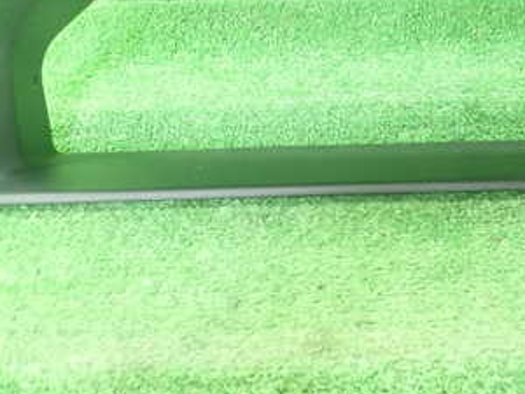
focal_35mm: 60
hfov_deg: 31.3
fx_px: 910
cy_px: 70
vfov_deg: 24.0
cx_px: 427
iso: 800
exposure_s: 1/100
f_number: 2.3
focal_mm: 5.5
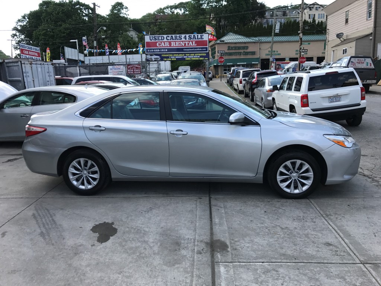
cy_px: 143
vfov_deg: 49.7
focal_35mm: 28
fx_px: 308
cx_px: 190
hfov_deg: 63.4
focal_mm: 3.99
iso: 20
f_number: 1.8
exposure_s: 1/679
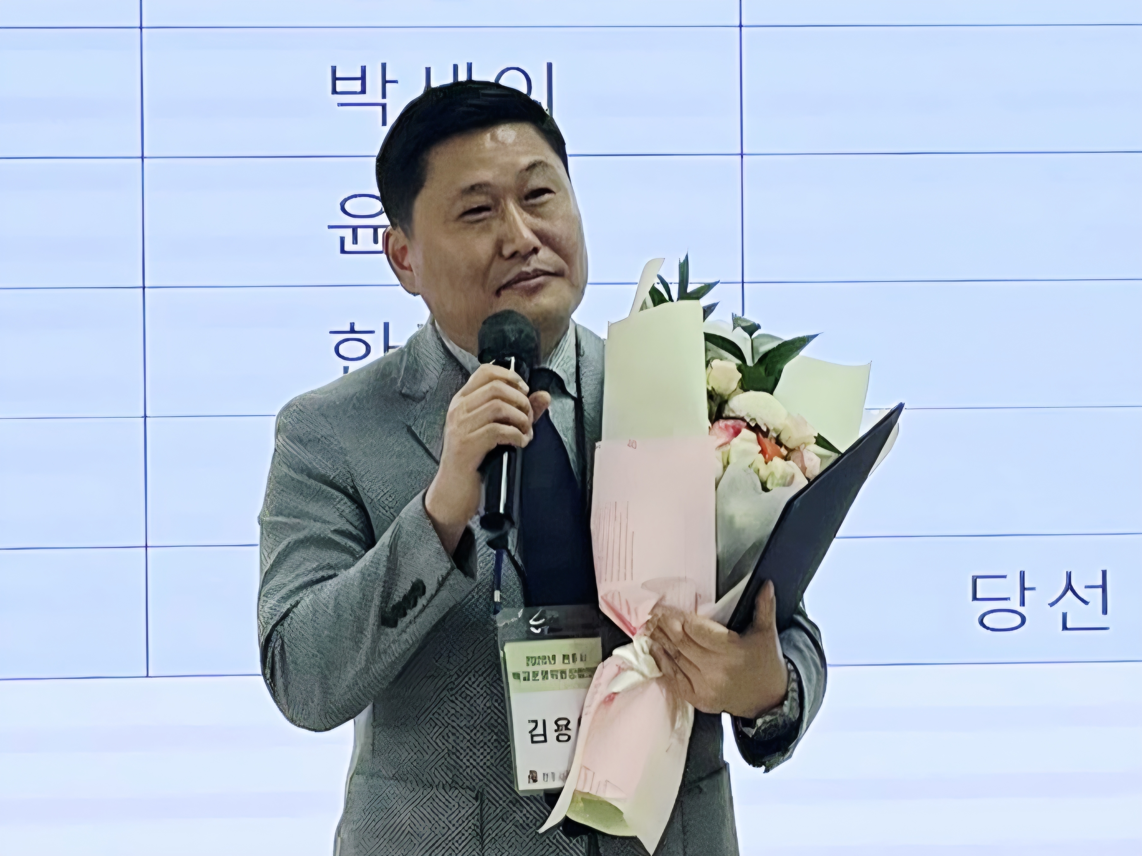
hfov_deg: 67.3
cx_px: 571
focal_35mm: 26
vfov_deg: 53.0
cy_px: 428
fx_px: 857
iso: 40
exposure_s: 1/120
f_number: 1.6
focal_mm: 4.2
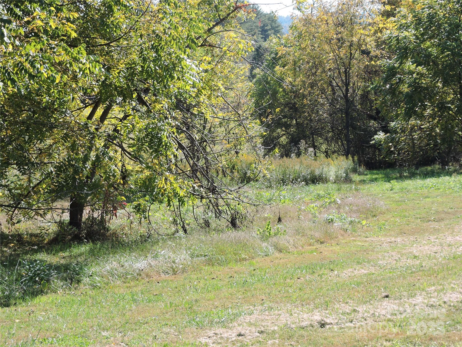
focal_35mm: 70
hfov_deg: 27.8
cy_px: 174
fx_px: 934
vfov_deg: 21.0
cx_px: 231
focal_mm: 12.5
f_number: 4.5
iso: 100
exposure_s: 1/250
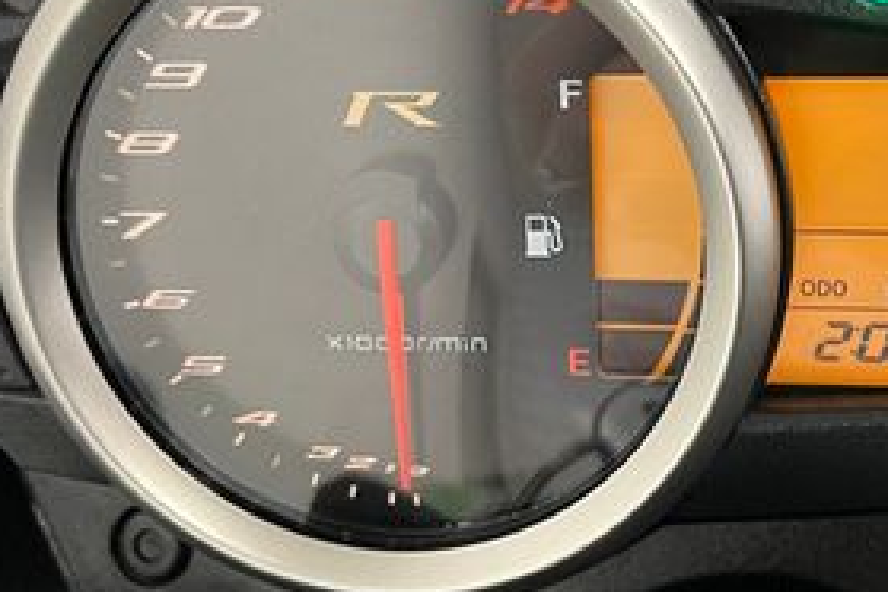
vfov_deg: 21.9
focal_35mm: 62
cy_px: 321
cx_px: 589
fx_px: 1529
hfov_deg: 32.1
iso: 320
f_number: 1.6
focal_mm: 5.1
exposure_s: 1/50
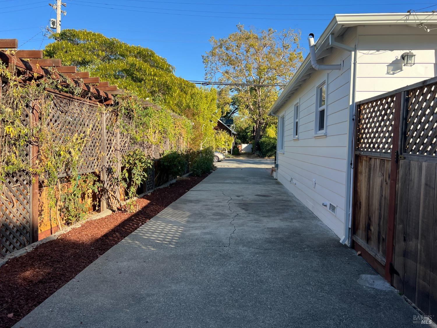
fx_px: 328
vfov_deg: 53.1
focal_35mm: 26
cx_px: 218
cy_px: 164
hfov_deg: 67.3
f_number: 1.5
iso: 50
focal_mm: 5.7
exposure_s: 1/1468
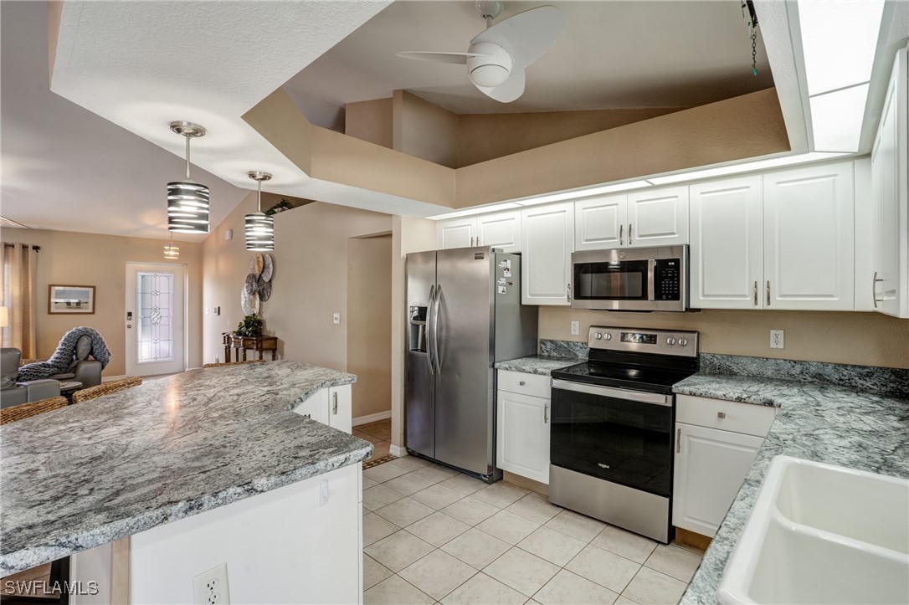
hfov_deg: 96.8
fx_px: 404
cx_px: 454
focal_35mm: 16
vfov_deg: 73.7
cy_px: 302
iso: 400
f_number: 9
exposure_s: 1/13
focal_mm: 16
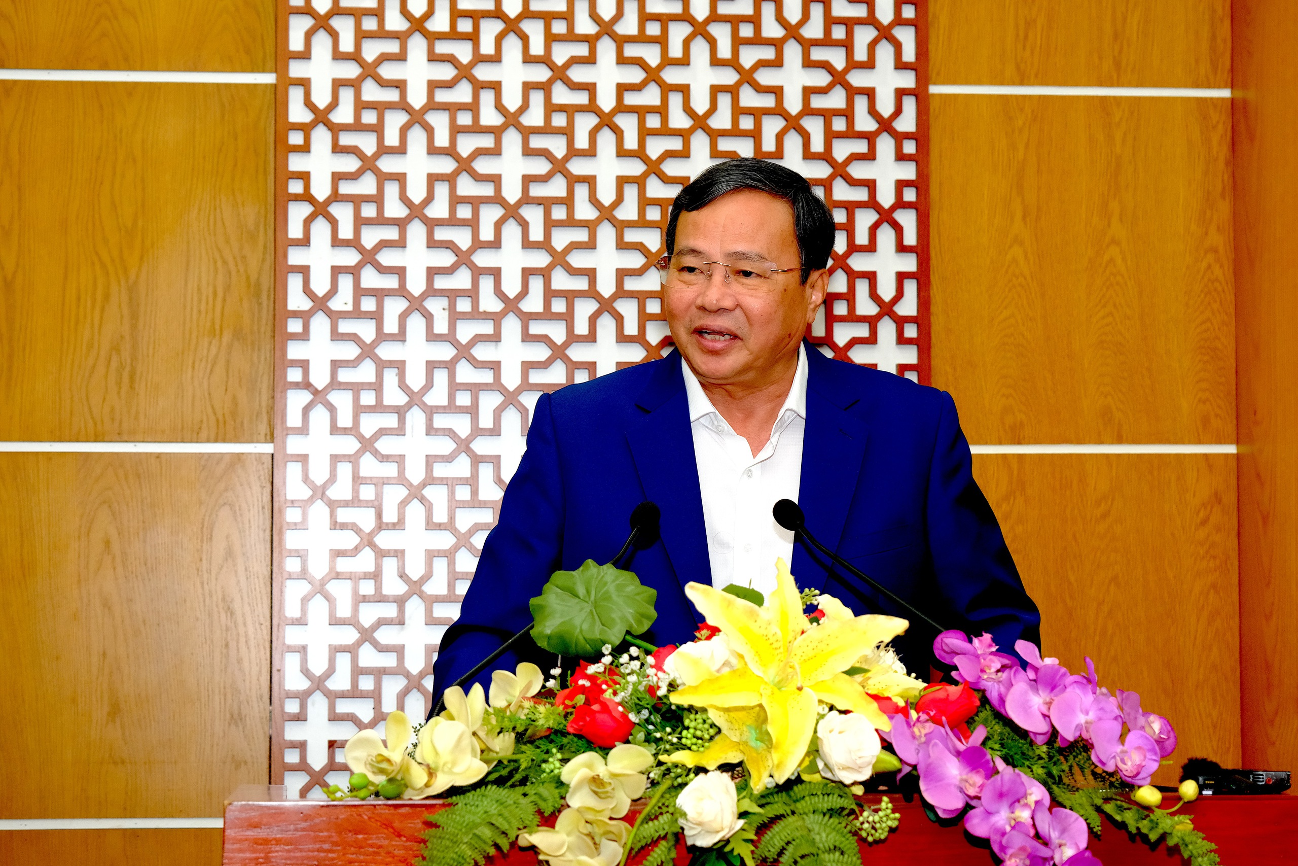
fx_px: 2740
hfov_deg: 26.6
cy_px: 433
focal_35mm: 76
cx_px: 649
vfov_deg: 17.9
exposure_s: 1/125
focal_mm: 50.5
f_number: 5.6
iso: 2000
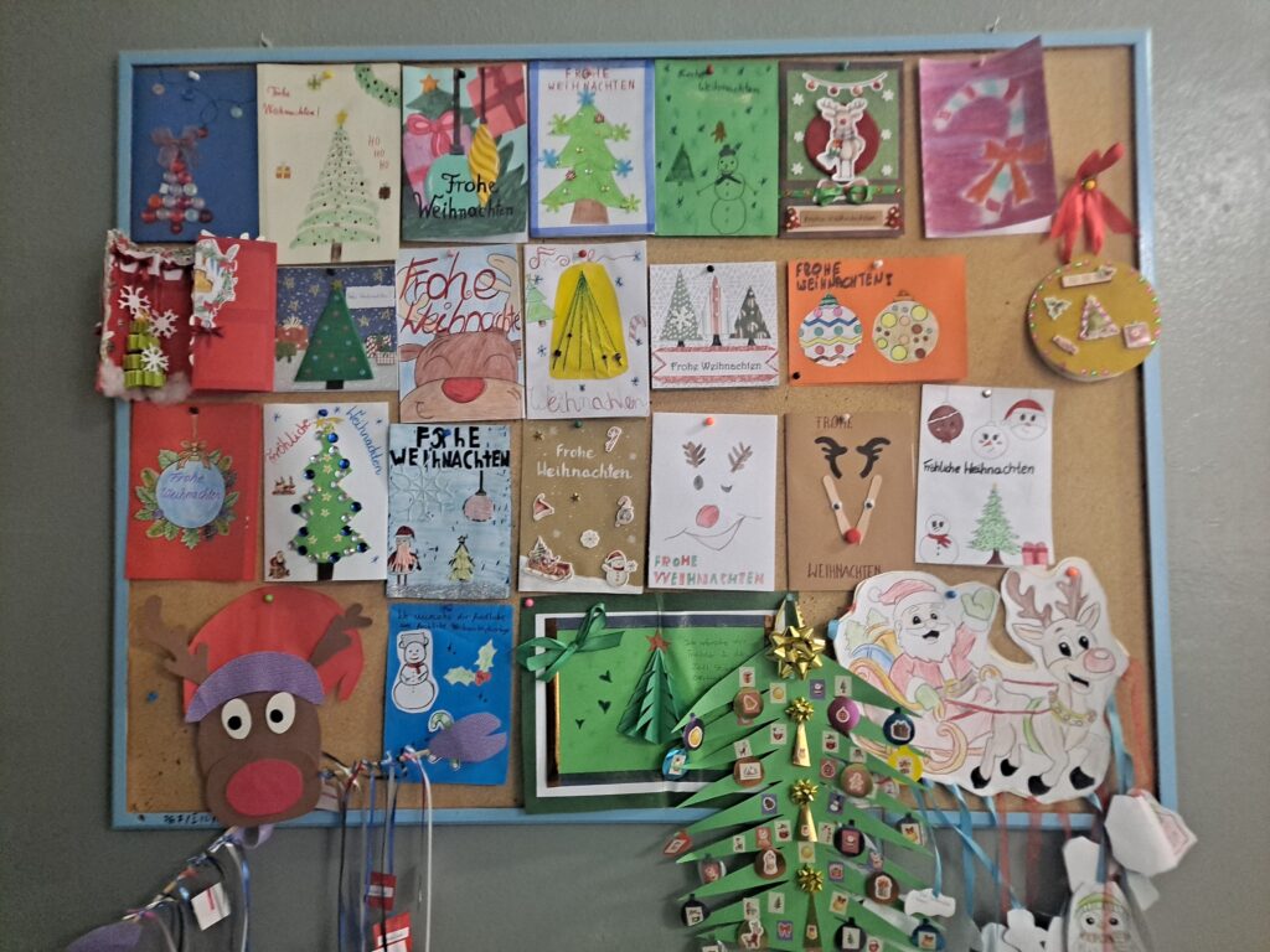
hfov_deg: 69.4
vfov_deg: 54.9
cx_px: 635
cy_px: 476
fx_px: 917
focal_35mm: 25
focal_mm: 4.6
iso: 400
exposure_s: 1/25
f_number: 2
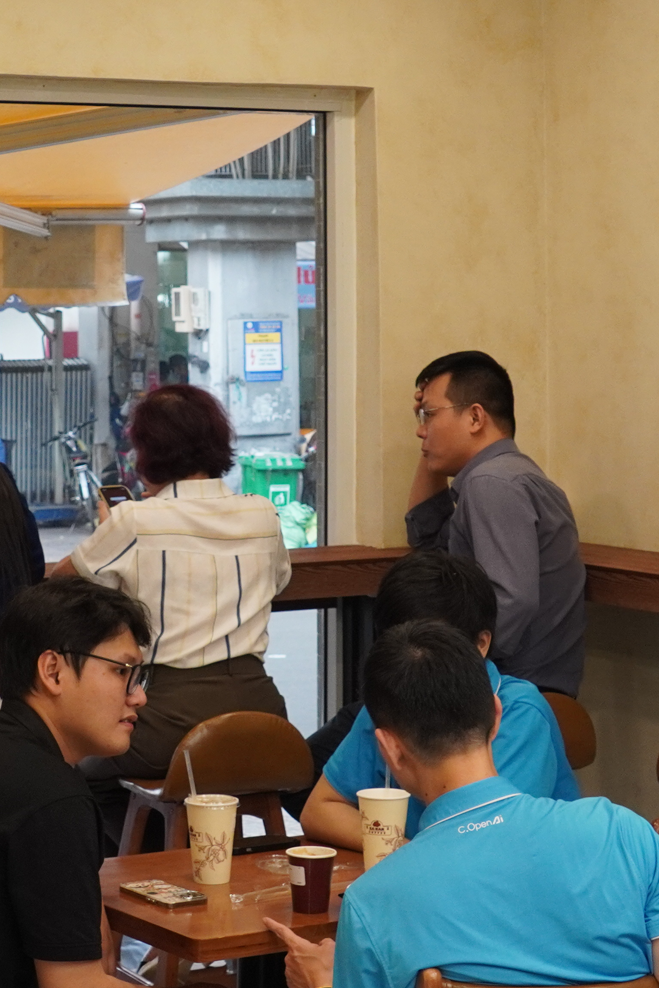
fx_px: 2581
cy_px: 541
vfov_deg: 21.7
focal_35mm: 94
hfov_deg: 14.5
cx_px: 187
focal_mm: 24
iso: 800
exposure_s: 1/80
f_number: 6.3
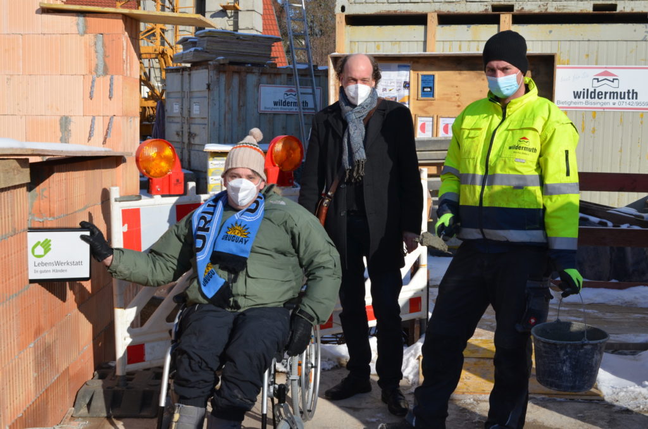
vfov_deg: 28.8
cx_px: 324
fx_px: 835
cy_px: 214
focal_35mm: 46
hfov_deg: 42.4
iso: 100
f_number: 8
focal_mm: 31
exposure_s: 1/250
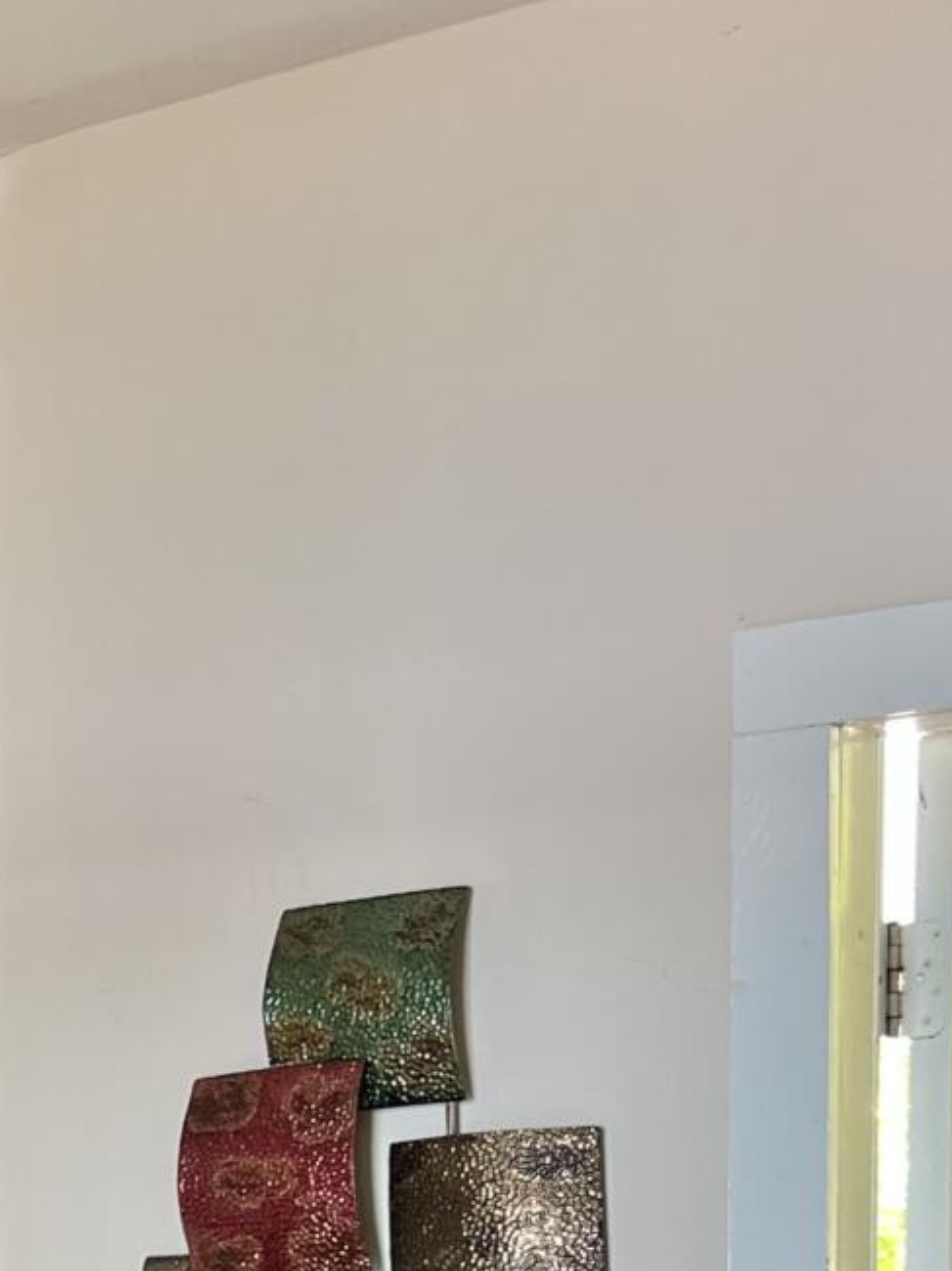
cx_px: -484
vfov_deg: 21.0
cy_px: 1853
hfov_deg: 16.7
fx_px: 2935
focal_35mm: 80
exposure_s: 1/60
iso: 80
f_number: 1.5
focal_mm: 5.7
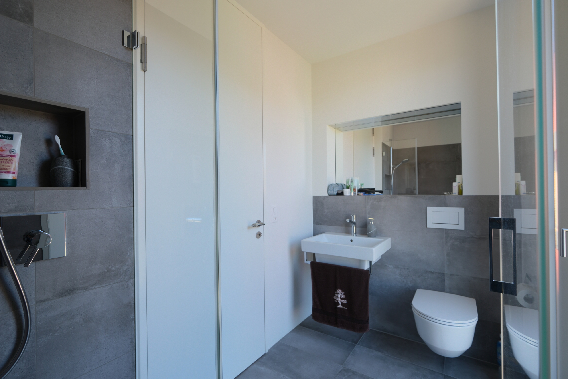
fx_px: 237
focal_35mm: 15
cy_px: 190
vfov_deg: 77.3
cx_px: 284
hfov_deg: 100.4
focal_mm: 10
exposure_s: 1/20
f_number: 4
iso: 125
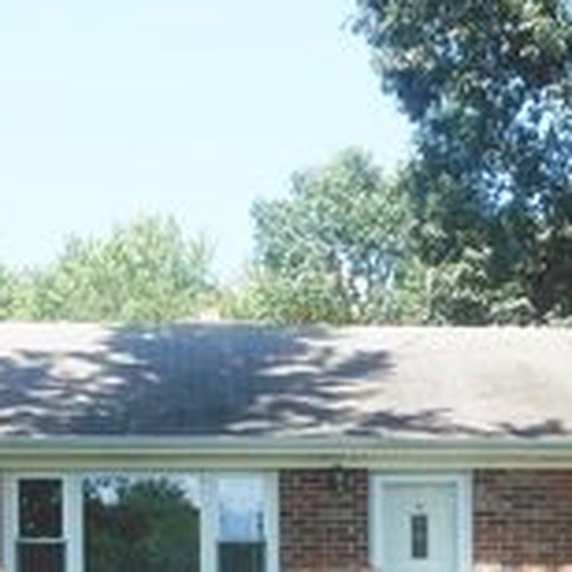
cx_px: 405
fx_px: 1552
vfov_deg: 20.1
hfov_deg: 20.8
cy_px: 600
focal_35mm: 83
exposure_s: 1/640
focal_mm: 5.2
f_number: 3.3
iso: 125
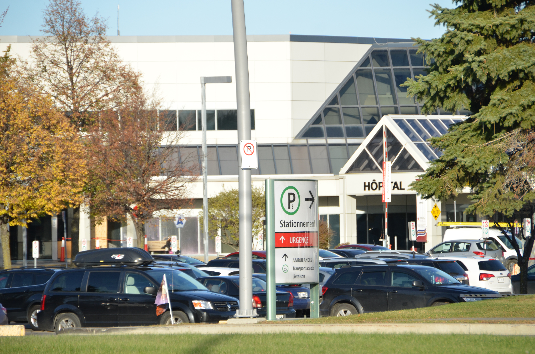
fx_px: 3893
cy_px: 177
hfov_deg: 7.9
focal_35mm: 262
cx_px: 268
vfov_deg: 5.2
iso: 320
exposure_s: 1/800
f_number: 7.1
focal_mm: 175
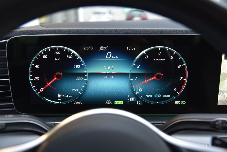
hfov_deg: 54.4
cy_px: 76
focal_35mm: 35
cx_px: 114
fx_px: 221
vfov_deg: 37.9
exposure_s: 1/20
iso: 500
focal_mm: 35
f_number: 4
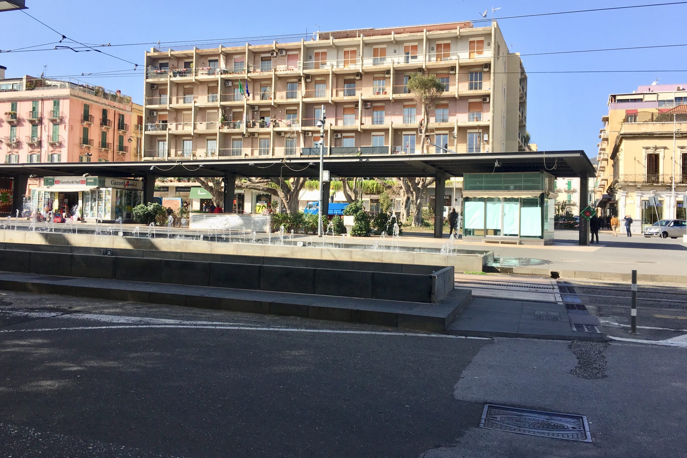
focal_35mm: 31
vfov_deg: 42.3
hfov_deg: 60.3
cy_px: 203
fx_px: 592
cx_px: 336
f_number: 2.2
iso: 25
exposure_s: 1/962
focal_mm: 4.15
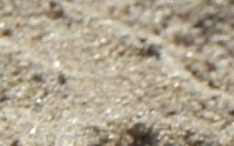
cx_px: 445
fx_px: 6590
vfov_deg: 1.3
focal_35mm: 1034
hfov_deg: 2.0
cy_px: 255
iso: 160
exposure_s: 1/368
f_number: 8
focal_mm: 28.8
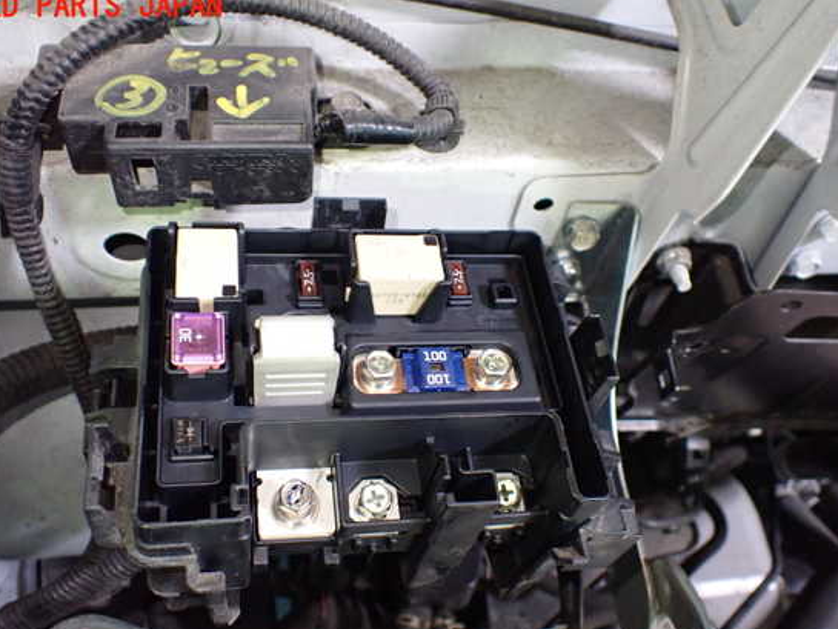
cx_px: 404
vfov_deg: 42.9
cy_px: 334
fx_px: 799
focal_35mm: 33
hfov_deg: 55.3
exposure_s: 1/100
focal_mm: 5.4
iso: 800
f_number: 2.3
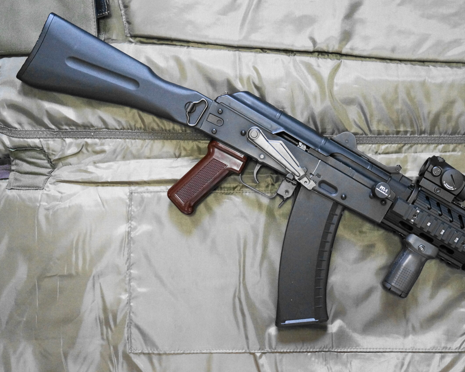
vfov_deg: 35.2
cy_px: 185
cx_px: 277
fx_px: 586
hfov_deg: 43.1
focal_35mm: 43
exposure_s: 1/160
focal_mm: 25
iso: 3200
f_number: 4.5
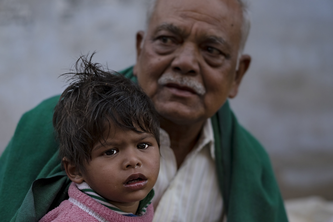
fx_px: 777
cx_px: 166
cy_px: 111
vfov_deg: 16.3
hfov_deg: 24.2
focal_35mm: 84
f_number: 2.2
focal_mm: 56
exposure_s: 1/1000
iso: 500
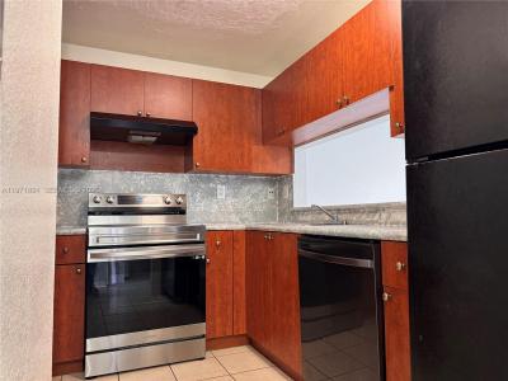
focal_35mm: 24
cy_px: 190
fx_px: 352
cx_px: 254
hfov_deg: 71.6
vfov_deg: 56.8
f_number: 1.78
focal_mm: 6.76
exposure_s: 1/60
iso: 320
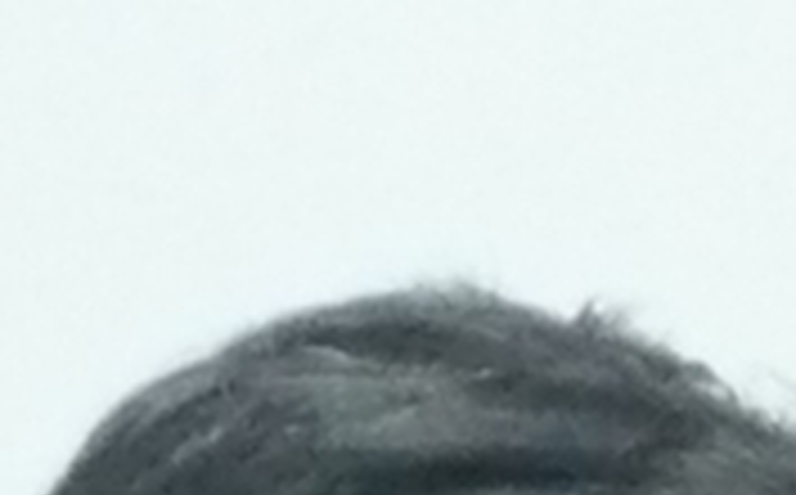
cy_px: 2070
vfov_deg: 1.0
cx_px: 2069
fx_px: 27442
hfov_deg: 1.7
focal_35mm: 1267
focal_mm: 18.3
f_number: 3.6
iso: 400
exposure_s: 1/20
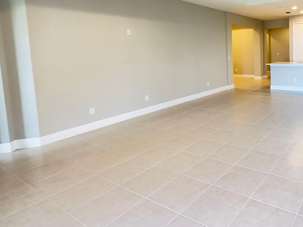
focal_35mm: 25
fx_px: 219
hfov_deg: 62.6
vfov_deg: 53.3
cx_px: 249
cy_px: 68
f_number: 2.2
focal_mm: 2.22
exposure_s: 1/60
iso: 200
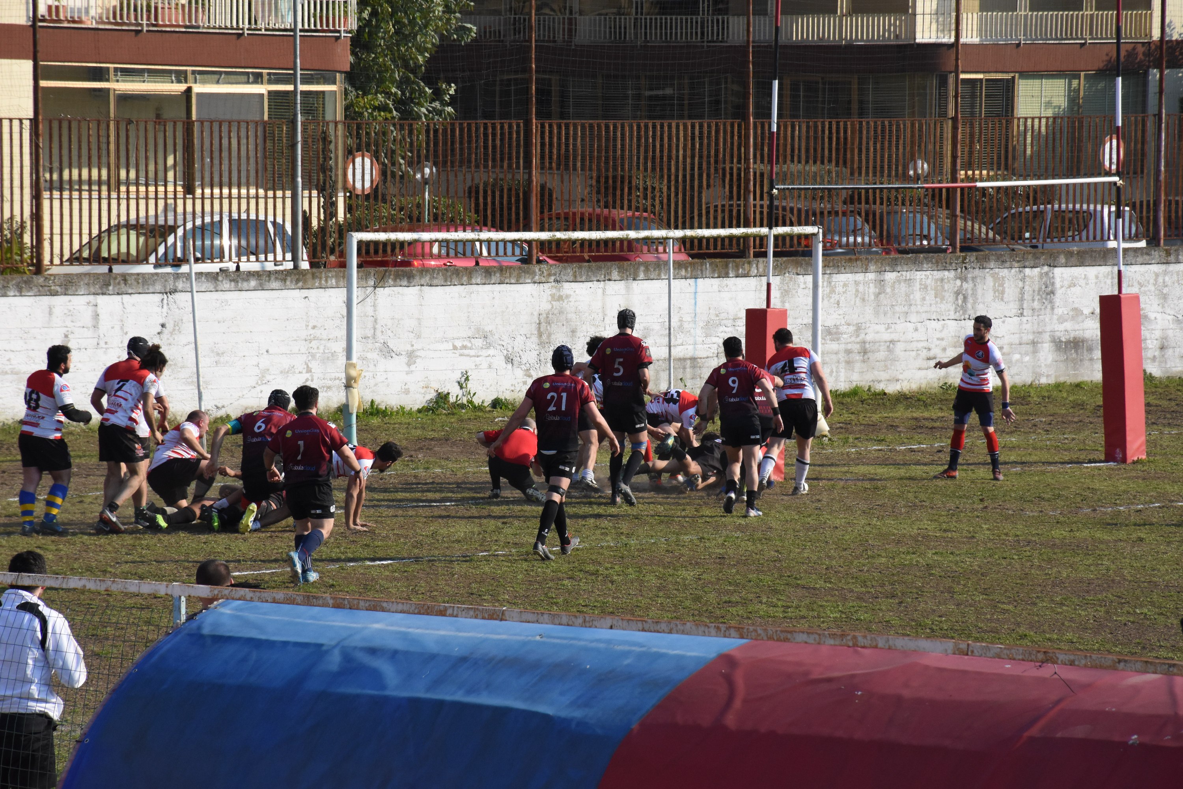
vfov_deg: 6.5
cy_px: 394
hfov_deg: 9.8
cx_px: 592
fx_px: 6900
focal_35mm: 210
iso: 1250
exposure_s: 1/2000
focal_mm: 140
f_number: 10
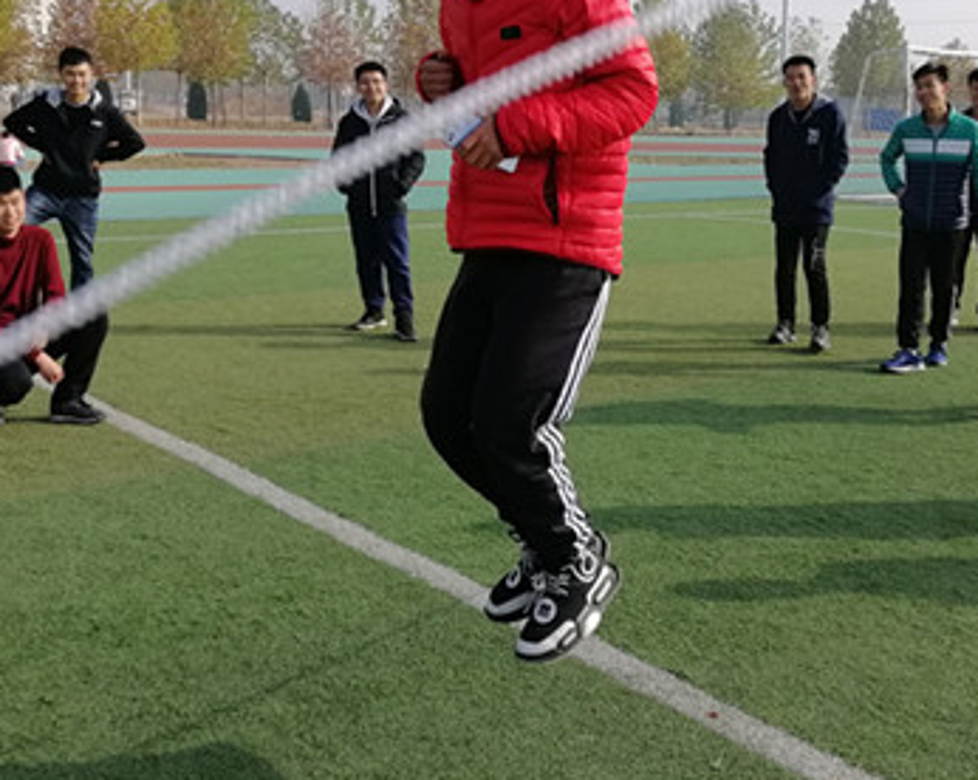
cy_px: 274
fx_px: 1359
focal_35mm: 47
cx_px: 500
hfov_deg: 39.6
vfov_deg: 31.8
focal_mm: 3.81
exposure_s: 1/931
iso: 50
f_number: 2.2
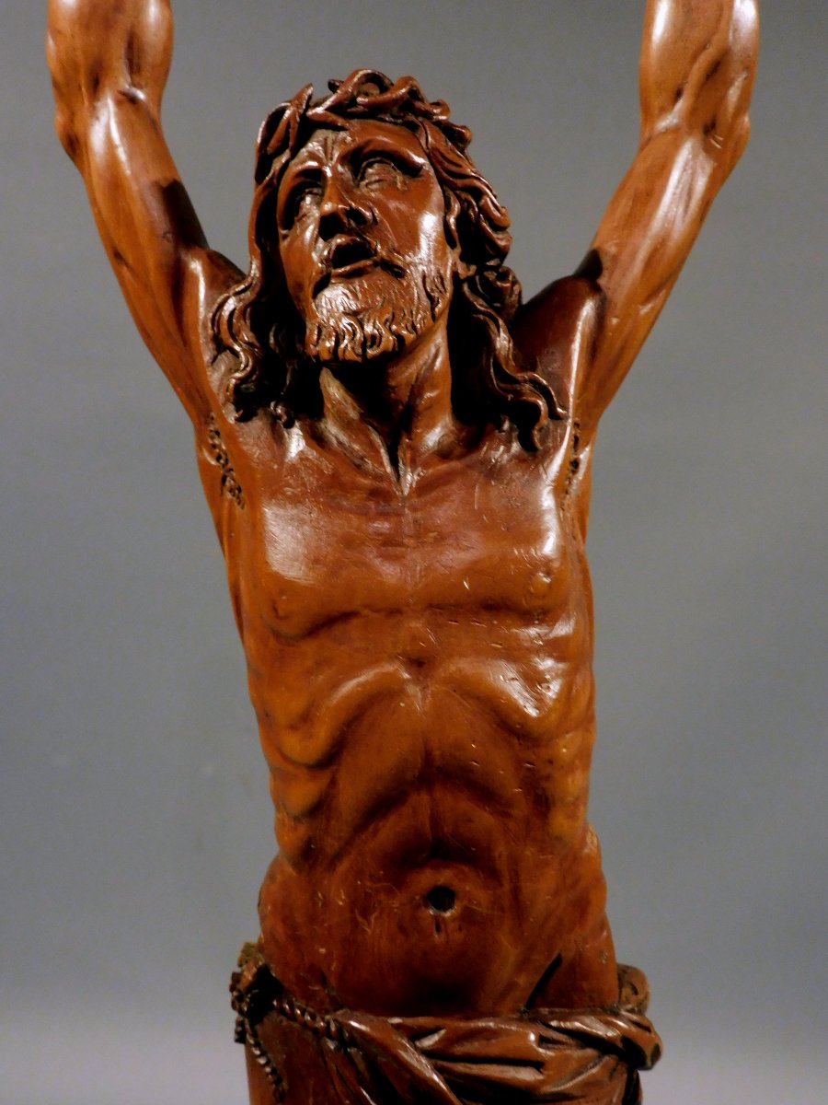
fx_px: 1052
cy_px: 552
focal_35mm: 33
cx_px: 414
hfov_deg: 42.9
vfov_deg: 55.4
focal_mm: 5.9
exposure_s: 1/30
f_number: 3.6
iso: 400
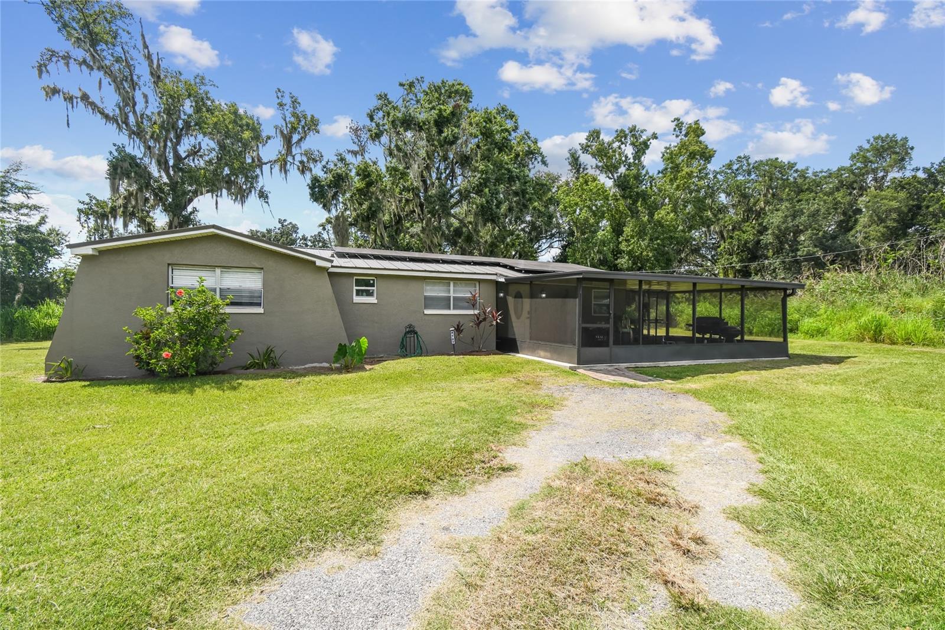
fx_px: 394
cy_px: 315
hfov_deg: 100.4
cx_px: 472
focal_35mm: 15
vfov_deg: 77.3
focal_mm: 10
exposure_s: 1/100
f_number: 7.1
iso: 100
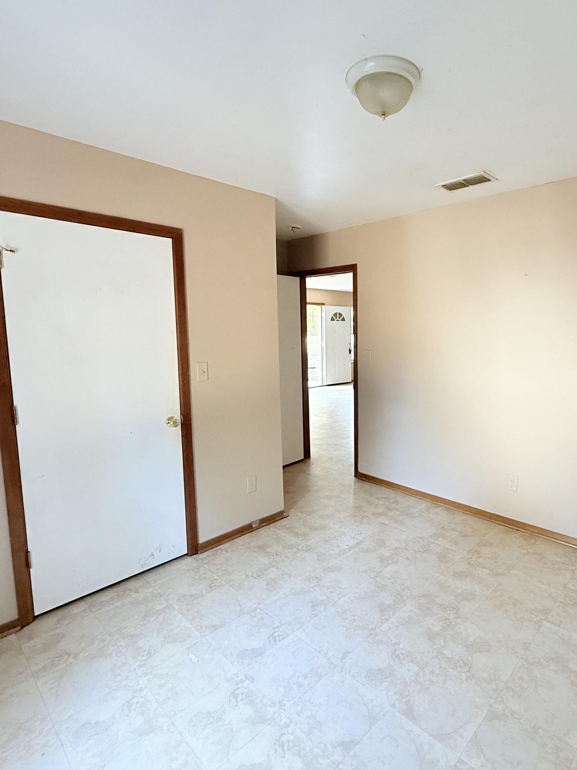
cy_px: 379
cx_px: 364
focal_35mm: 19
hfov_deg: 67.5
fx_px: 422
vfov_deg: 84.7
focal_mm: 2.22
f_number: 2.2
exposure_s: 1/91
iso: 400
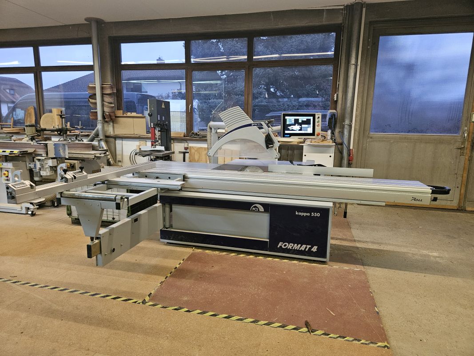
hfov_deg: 73.9
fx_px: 315
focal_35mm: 23
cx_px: 237
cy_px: 178
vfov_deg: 58.9
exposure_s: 1/50
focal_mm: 5.4
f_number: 1.8
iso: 640
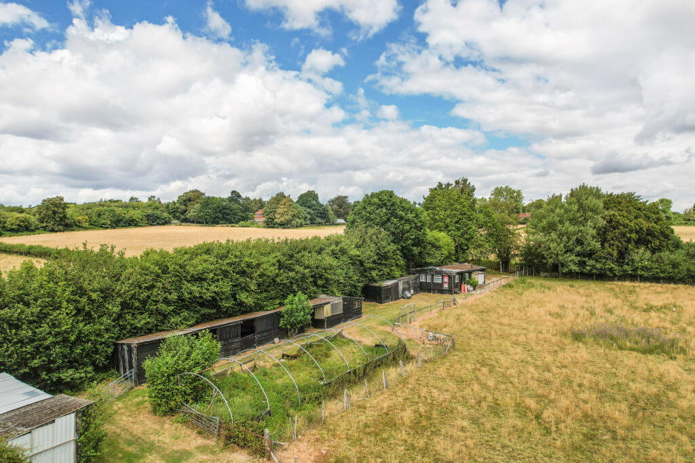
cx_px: 348
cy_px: 232
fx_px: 425
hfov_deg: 78.6
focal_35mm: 22
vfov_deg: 57.2
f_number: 2.8
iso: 100
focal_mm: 8.38
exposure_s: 1/2500
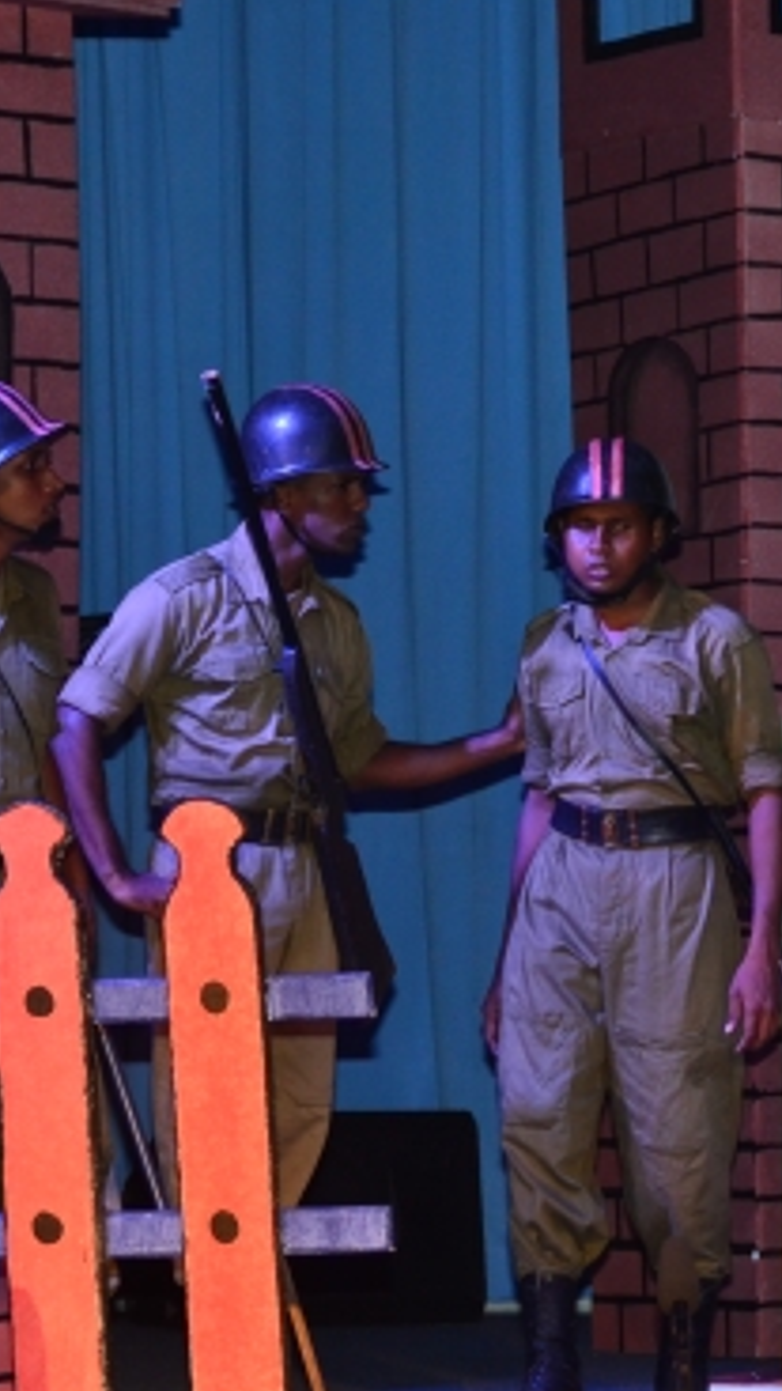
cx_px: 752
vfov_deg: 11.1
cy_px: 826
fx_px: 7151
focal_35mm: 194
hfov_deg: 6.2
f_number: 7.1
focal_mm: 65
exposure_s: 1/160
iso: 800
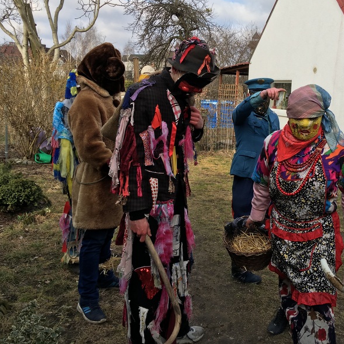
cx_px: 224
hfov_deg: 46.6
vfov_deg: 47.2
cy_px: 171
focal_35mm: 35
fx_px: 394
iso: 25
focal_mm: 4.15
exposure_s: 1/610
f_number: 2.2
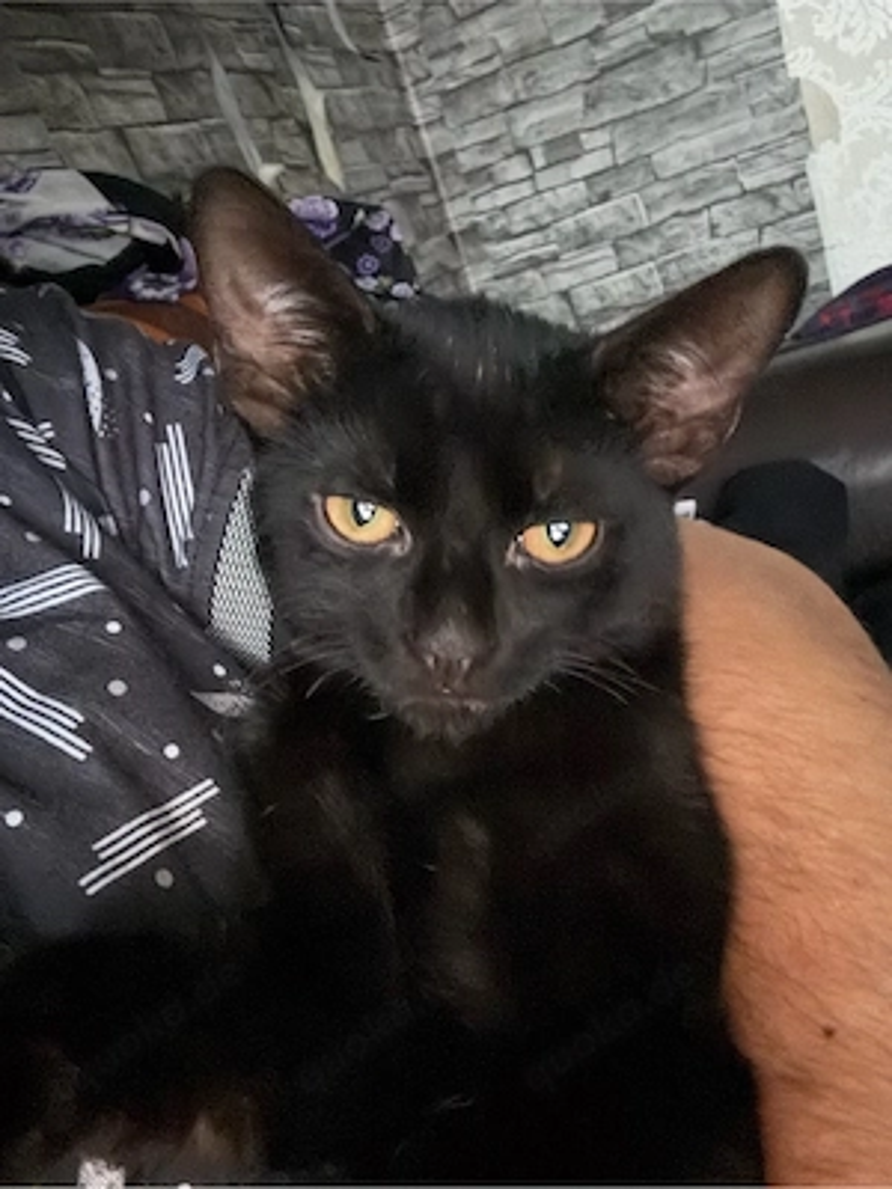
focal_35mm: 30
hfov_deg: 46.8
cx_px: 446
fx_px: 1031
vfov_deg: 60.0
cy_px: 594
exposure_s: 1/15
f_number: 1.9
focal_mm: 2.69
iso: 3200
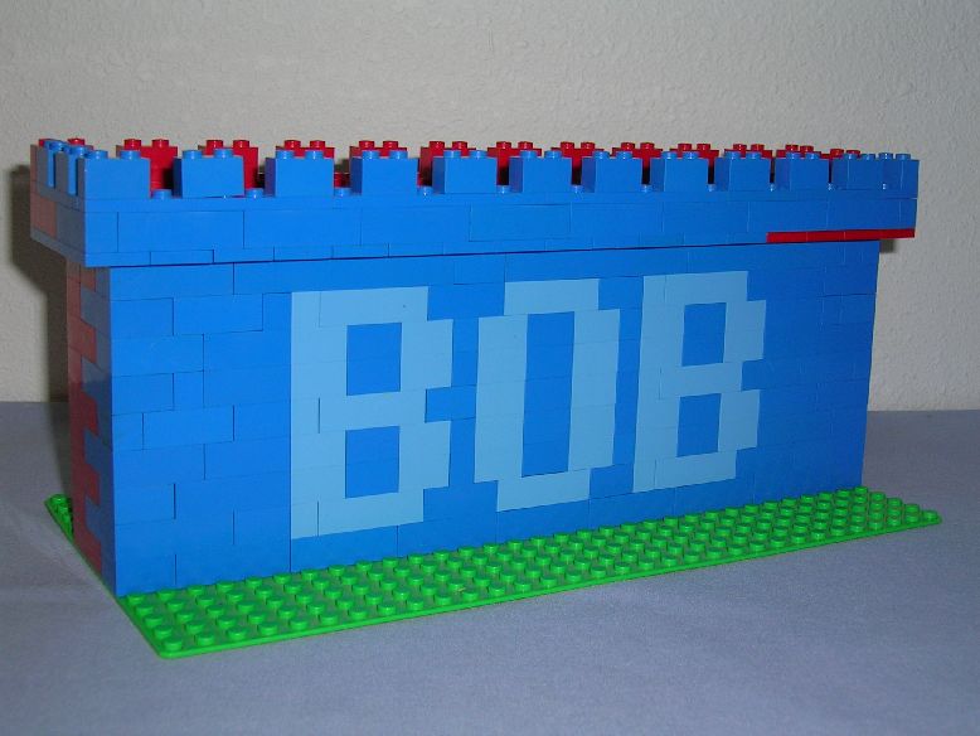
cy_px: 368
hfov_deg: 36.2
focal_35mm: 53
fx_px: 1501
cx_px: 490
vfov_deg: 27.5
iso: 50
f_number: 3.2
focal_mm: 8
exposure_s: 1/60.1
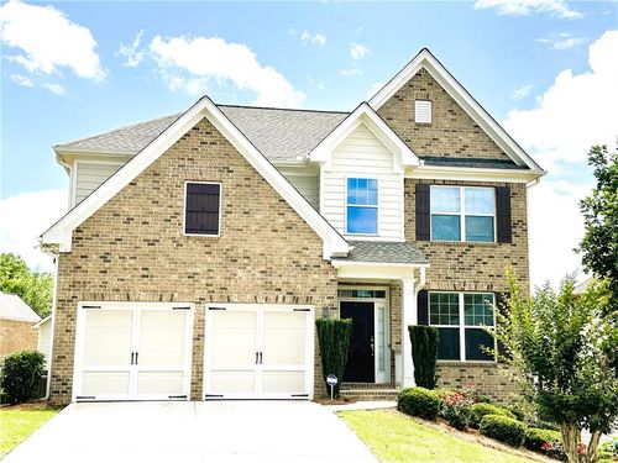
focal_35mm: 46
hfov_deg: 41.2
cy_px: 232
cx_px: 309
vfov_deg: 31.5
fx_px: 821
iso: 80
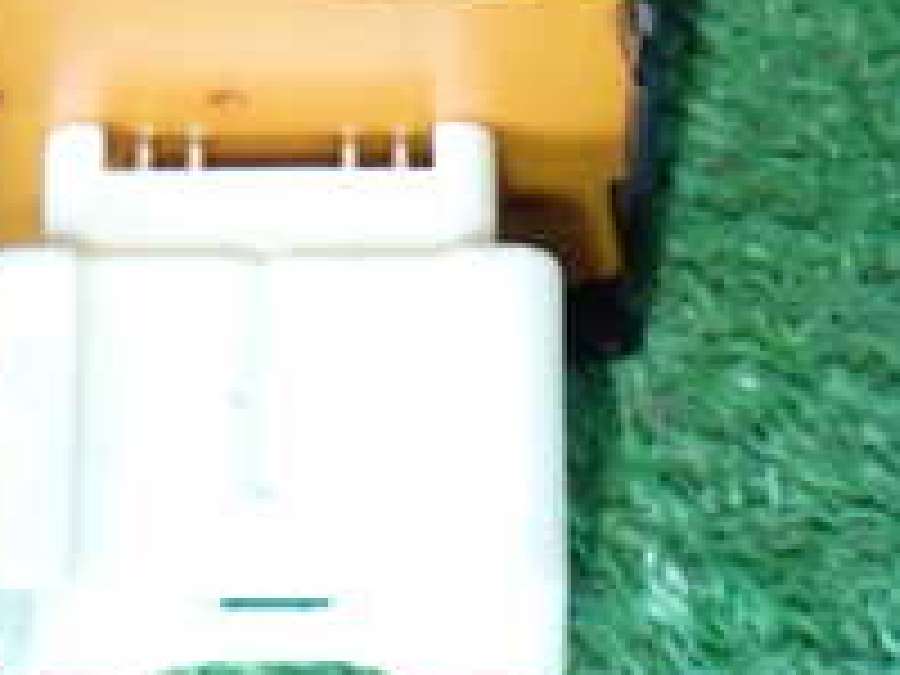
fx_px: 4836
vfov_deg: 8.0
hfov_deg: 10.6
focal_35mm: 186
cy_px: 18
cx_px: 202
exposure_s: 1/20
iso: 800
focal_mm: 11.09
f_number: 3.6
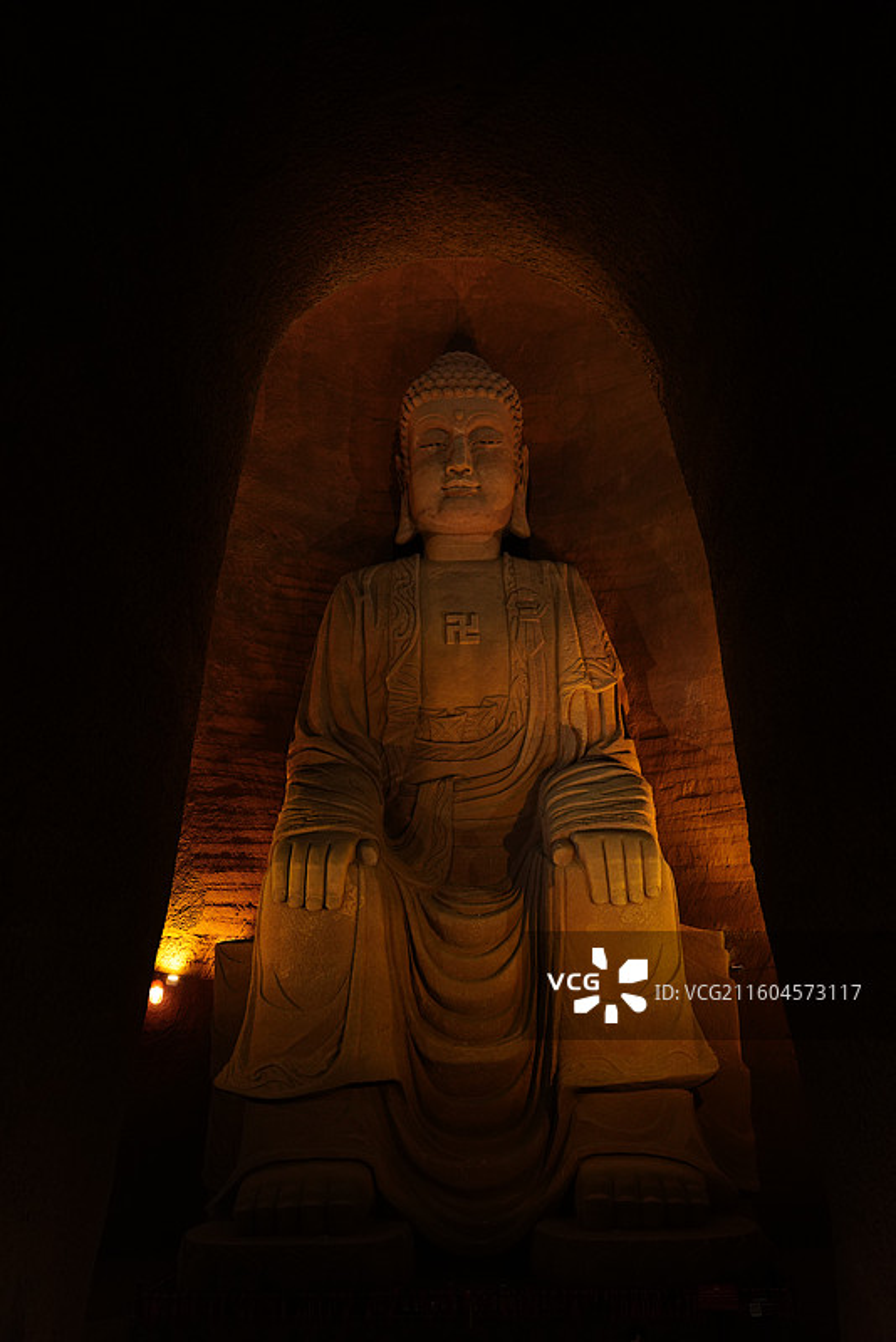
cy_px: 671
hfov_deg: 41.1
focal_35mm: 32
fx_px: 1194
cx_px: 448
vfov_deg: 58.7
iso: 1000
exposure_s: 1/30
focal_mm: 32
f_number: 3.5
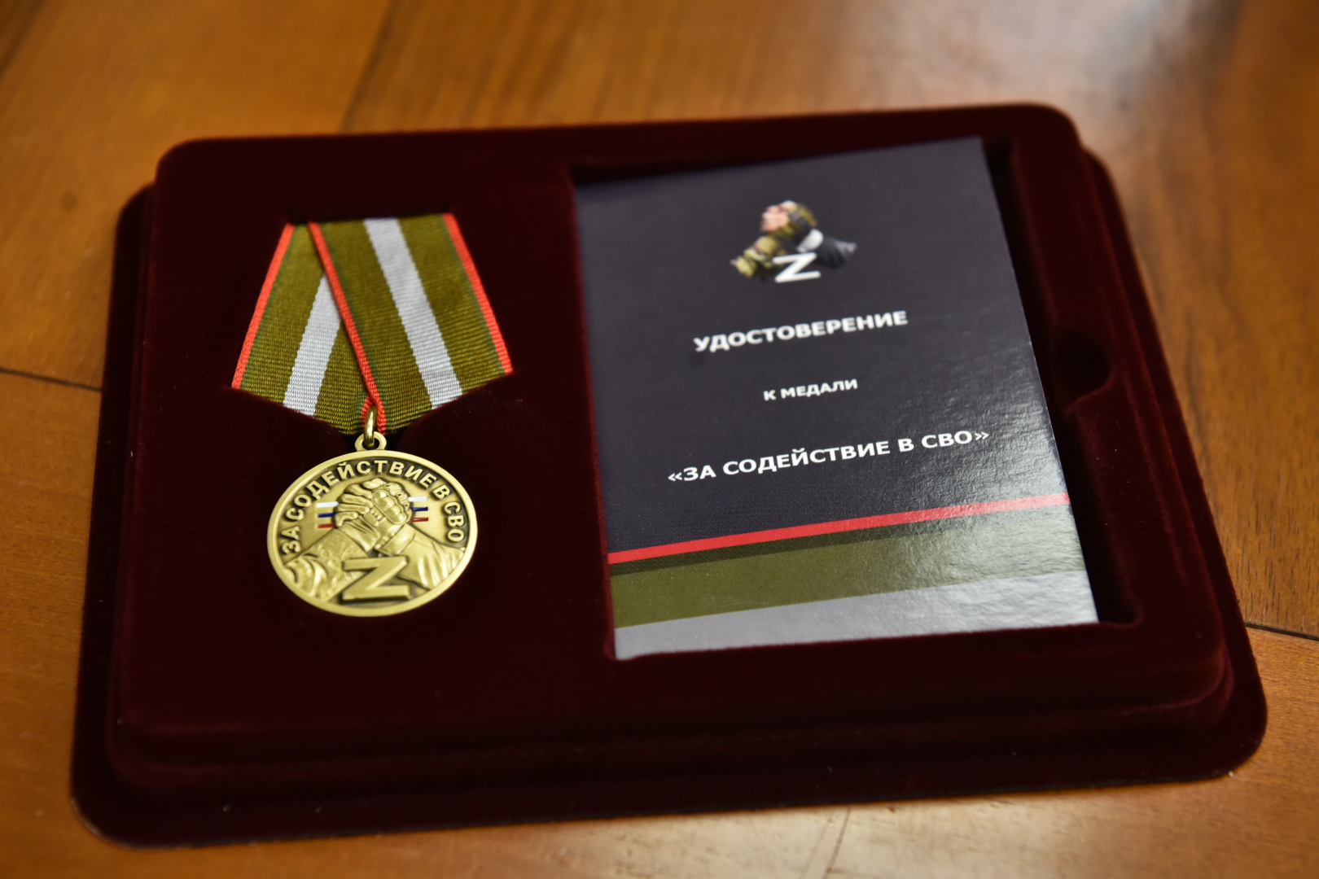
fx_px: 2271
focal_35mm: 62
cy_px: 440
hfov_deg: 32.4
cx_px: 660
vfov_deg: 21.9
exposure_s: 1/100
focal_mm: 62
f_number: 4
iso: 1000
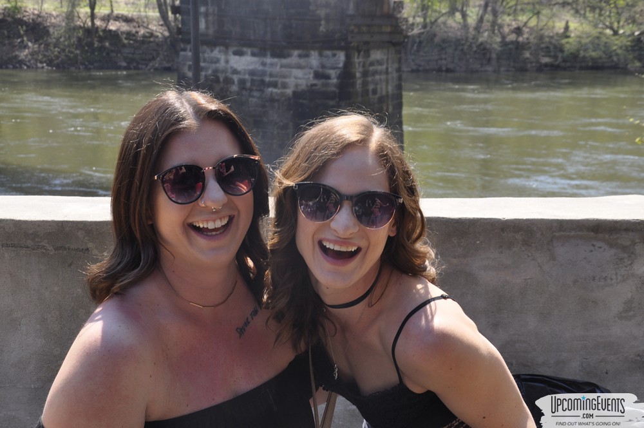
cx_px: 322
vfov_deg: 22.6
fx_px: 1072
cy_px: 214
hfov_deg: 33.4
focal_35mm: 60
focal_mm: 40
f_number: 11
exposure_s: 1/200
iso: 400
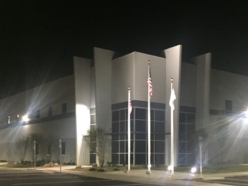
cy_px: 130
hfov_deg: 37.3
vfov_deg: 28.3
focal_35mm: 51
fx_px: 366
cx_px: 151
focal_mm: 4.15
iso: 320
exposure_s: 1/15
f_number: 2.2
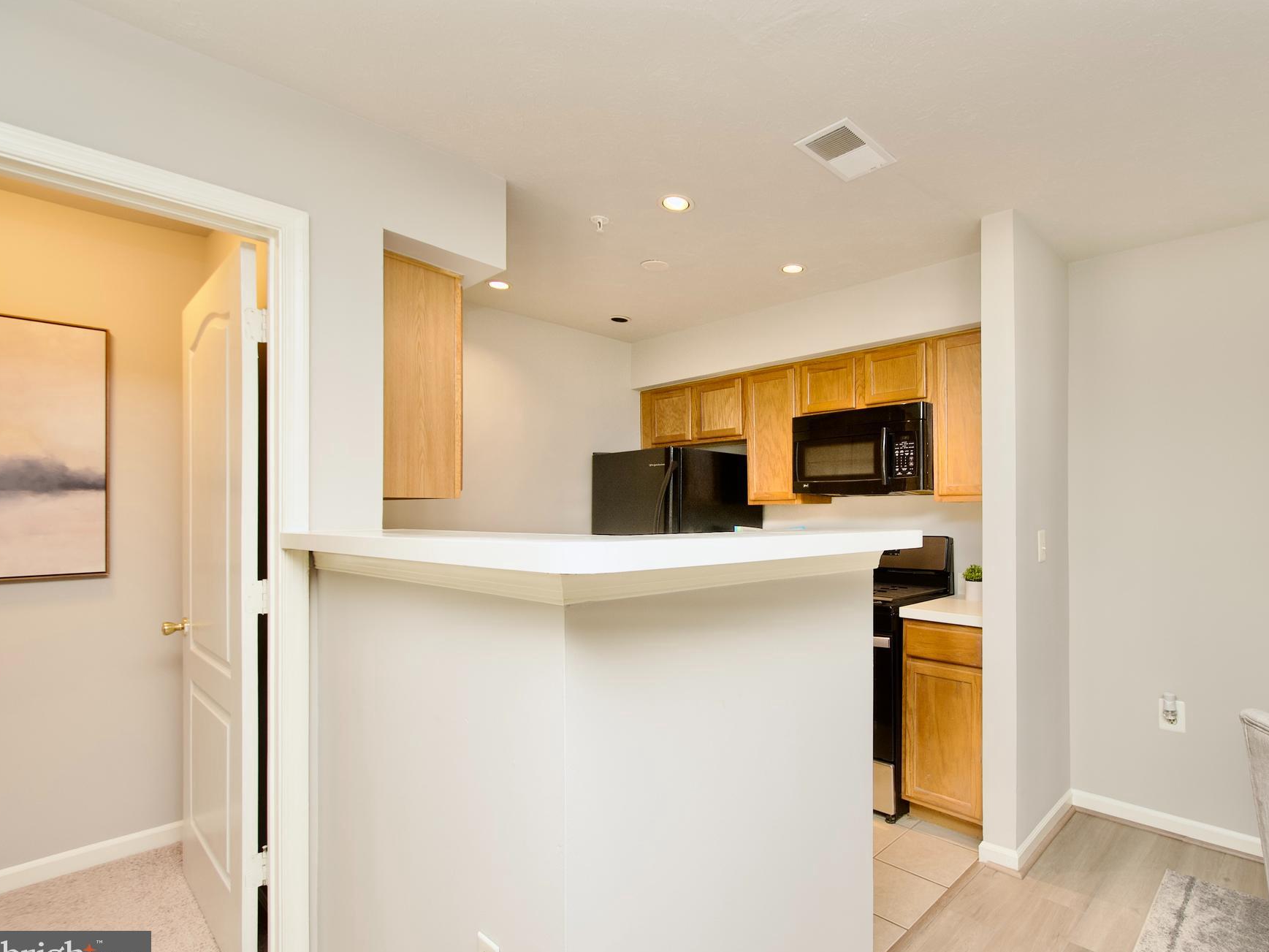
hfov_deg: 90.3
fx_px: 623
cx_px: 737
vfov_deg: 74.7
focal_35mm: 17
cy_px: 485
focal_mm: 10
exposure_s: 1/8
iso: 320
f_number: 7.1
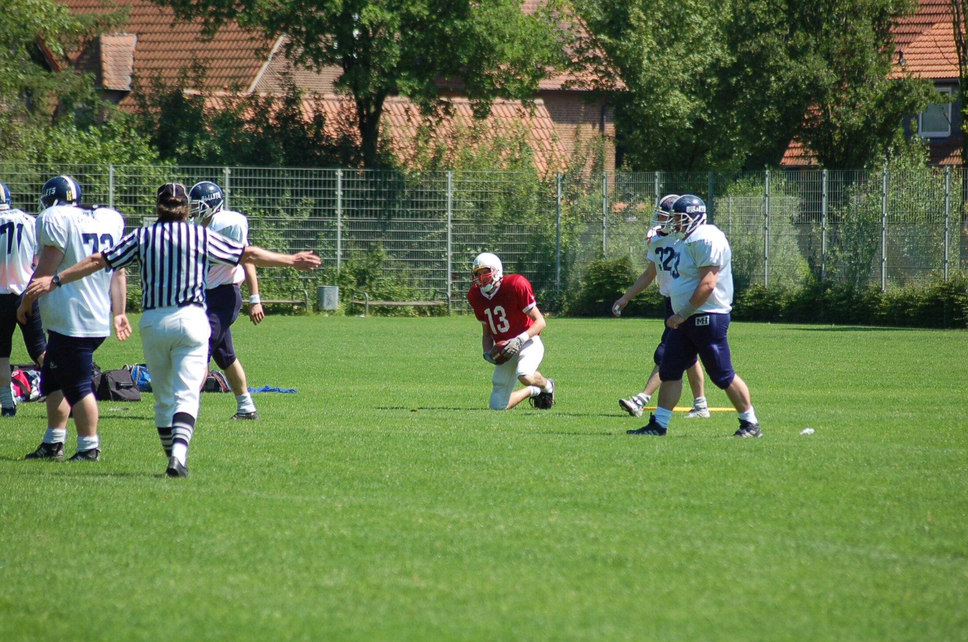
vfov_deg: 5.4
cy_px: 321
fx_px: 6844
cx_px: 484
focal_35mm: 255
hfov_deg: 8.1
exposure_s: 1/1000
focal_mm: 170
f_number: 4.8
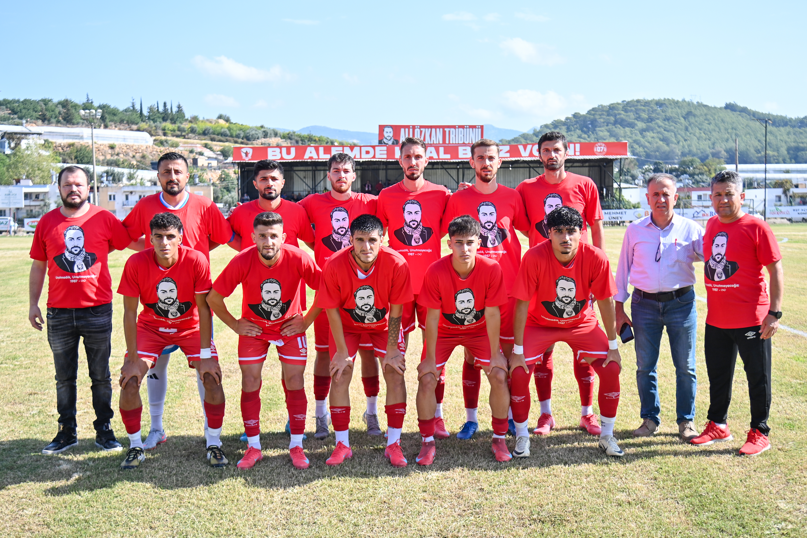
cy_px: 269
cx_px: 404
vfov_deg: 33.4
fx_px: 897
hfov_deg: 48.5
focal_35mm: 40
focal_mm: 40
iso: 100
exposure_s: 1/500
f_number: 4.5
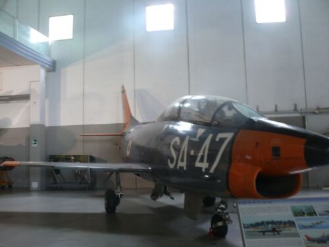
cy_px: 124
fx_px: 333
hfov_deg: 52.6
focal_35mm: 35
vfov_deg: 40.7
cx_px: 164
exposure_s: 1/3.2
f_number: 4
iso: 100
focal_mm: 7.4
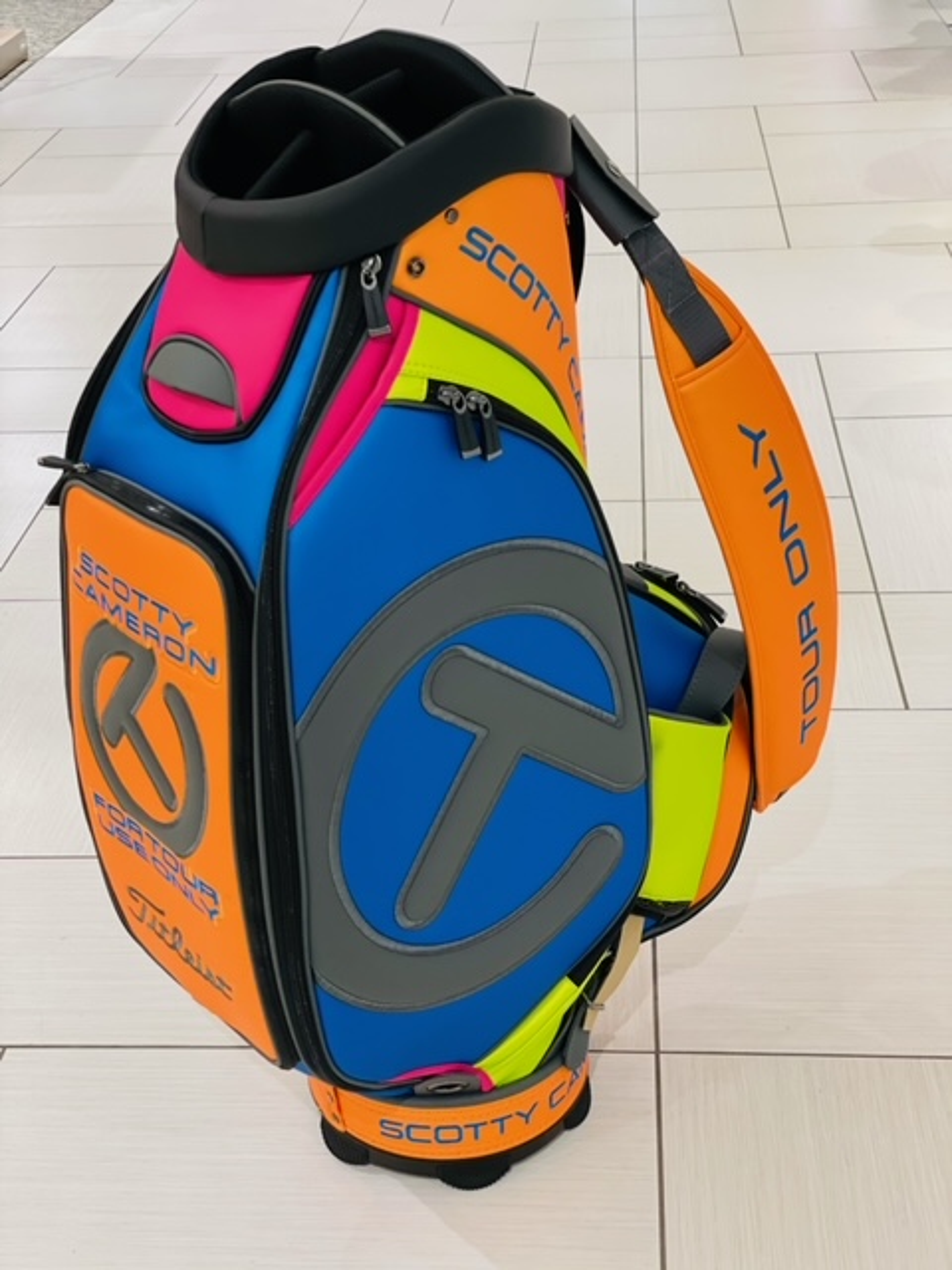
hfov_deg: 28.0
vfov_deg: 36.8
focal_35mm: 52
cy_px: 635
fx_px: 1907
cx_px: 476
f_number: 2
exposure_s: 1/100
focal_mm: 6
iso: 250
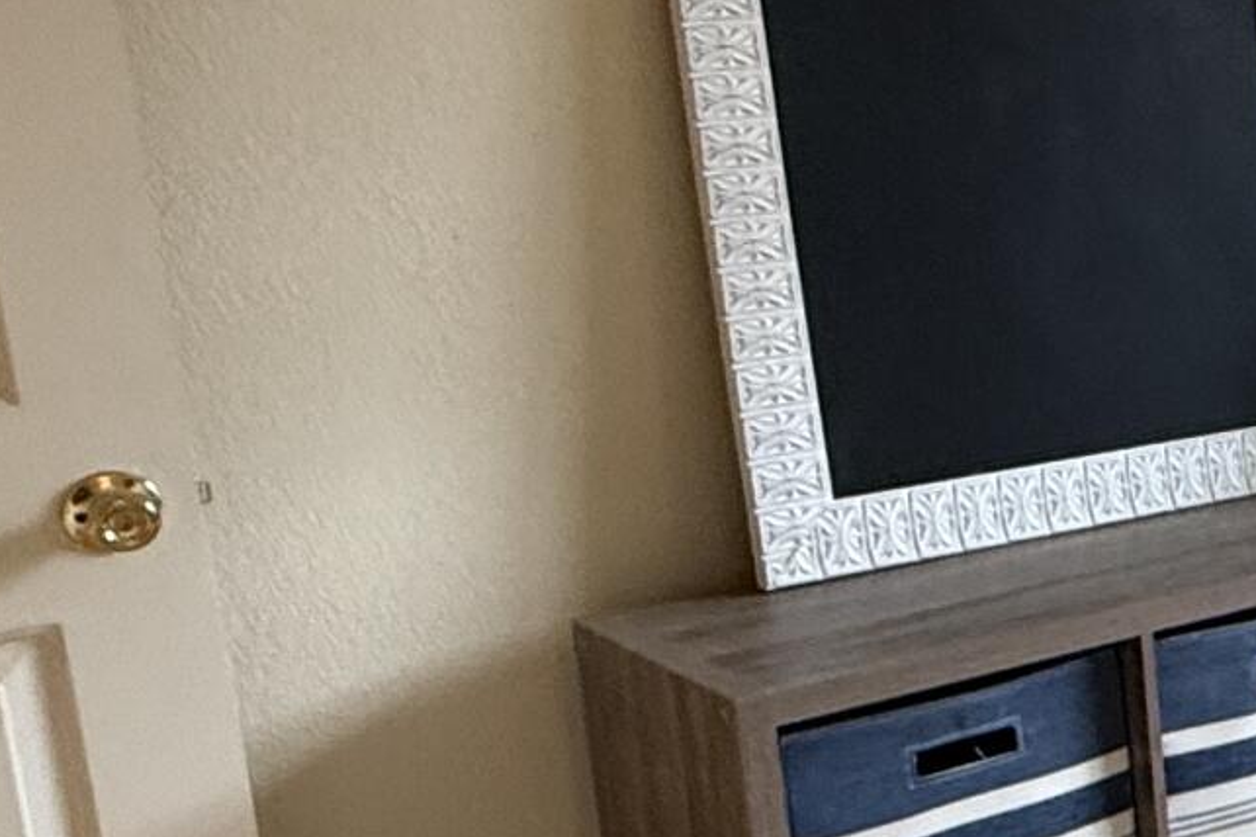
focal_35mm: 68
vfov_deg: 20.0
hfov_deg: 23.1
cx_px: 1954
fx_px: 2372
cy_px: 426
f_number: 2.2
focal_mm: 2.22
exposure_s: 1/120
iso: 200
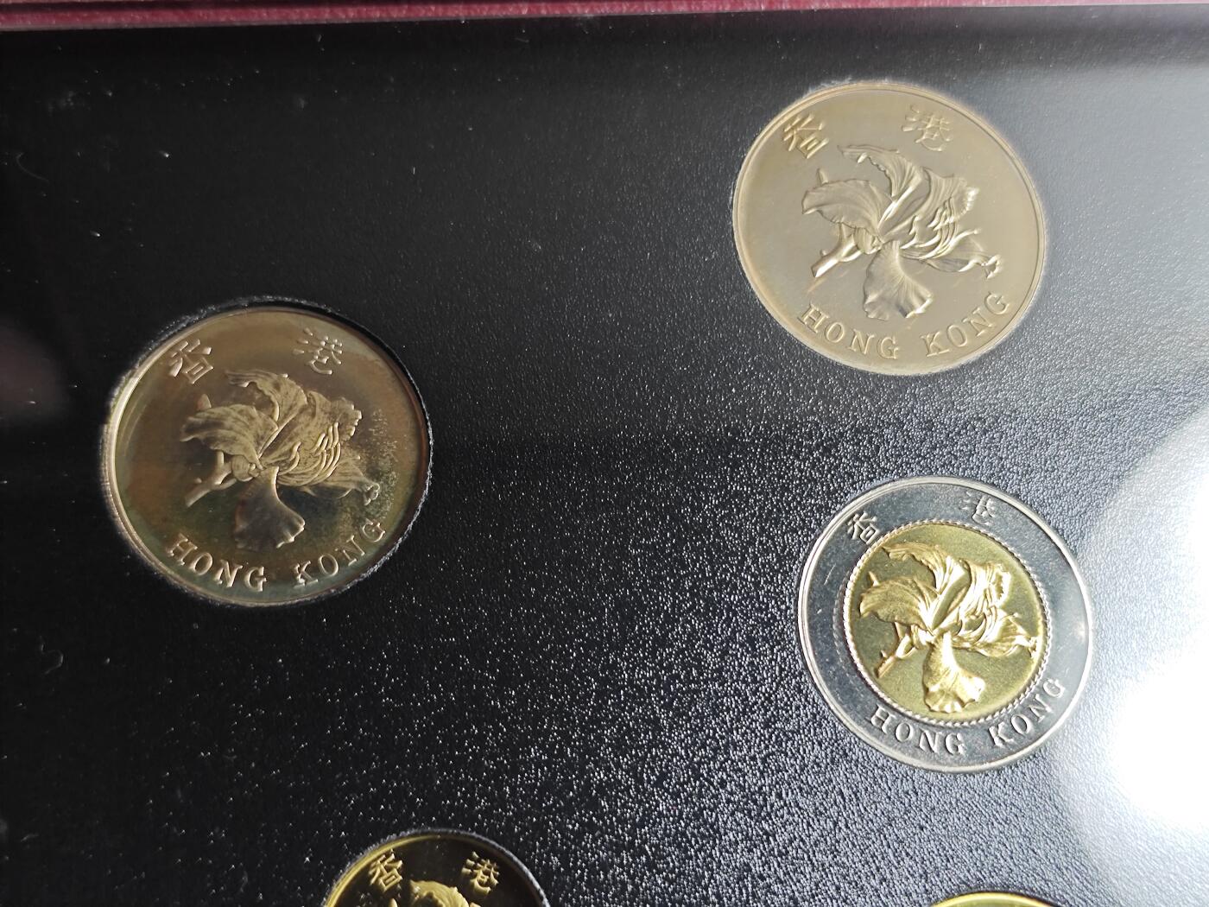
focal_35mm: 49
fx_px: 1711
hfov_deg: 38.9
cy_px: 454
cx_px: 604
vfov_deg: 29.7
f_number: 1.6
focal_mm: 5.84
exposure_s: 1/50
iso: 100
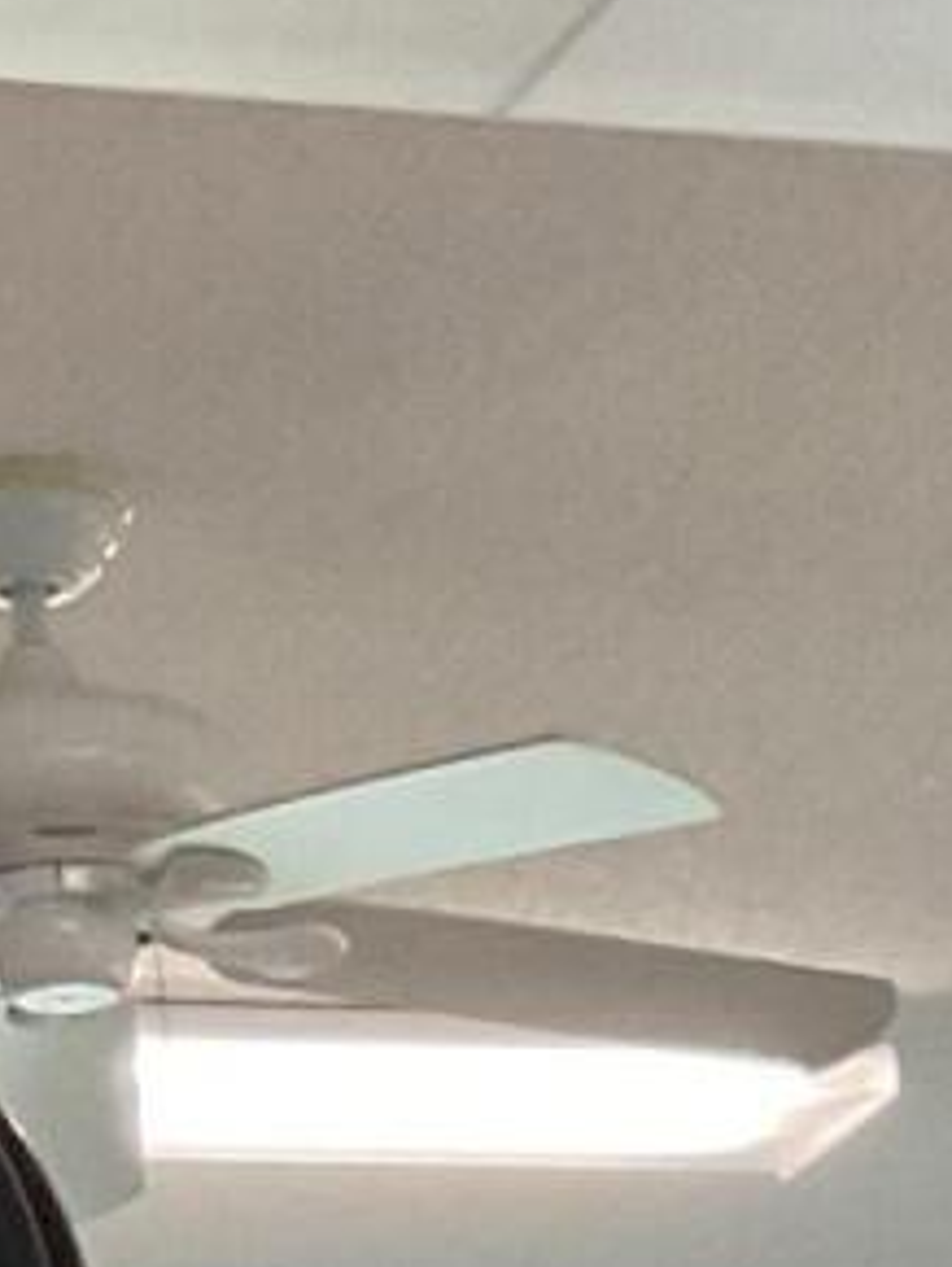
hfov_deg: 7.4
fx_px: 7323
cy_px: 3530
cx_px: 821
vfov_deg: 8.6
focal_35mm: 200
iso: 80
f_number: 1.8
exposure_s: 1/60
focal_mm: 3
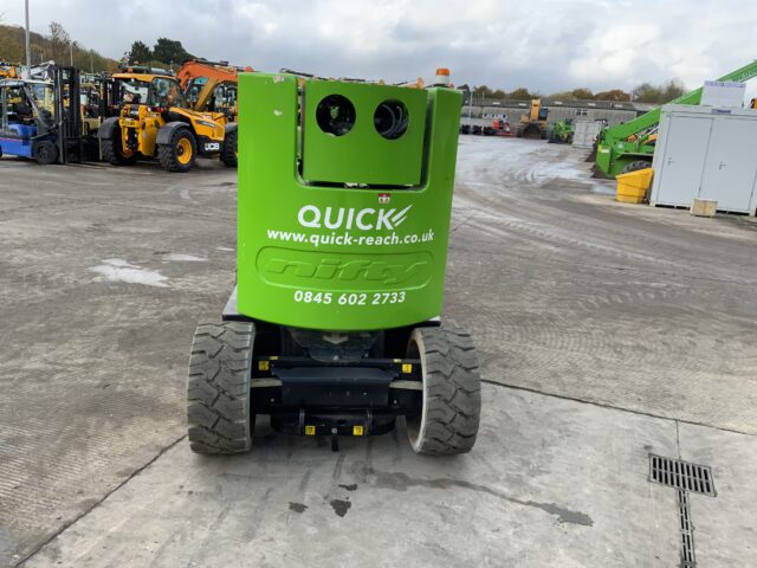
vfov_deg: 48.2
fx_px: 634
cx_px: 378
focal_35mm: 29
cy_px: 284
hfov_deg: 61.7
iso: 16
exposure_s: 1/367
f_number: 1.8
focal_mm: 3
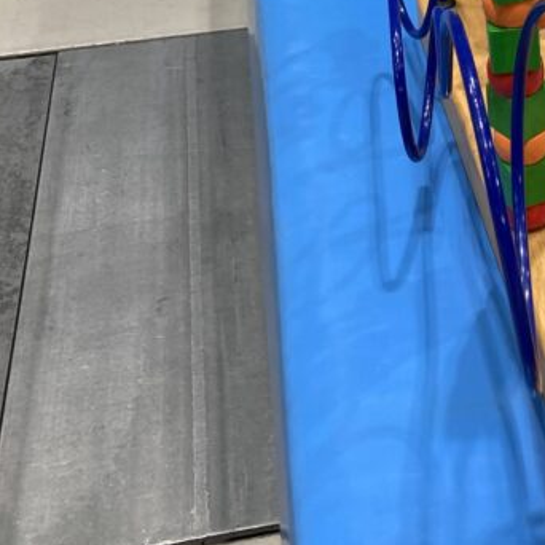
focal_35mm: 74
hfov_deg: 23.0
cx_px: 446
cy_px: -202
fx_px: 1318
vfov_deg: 20.8
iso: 50
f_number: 1.8
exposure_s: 1/50
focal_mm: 3.99
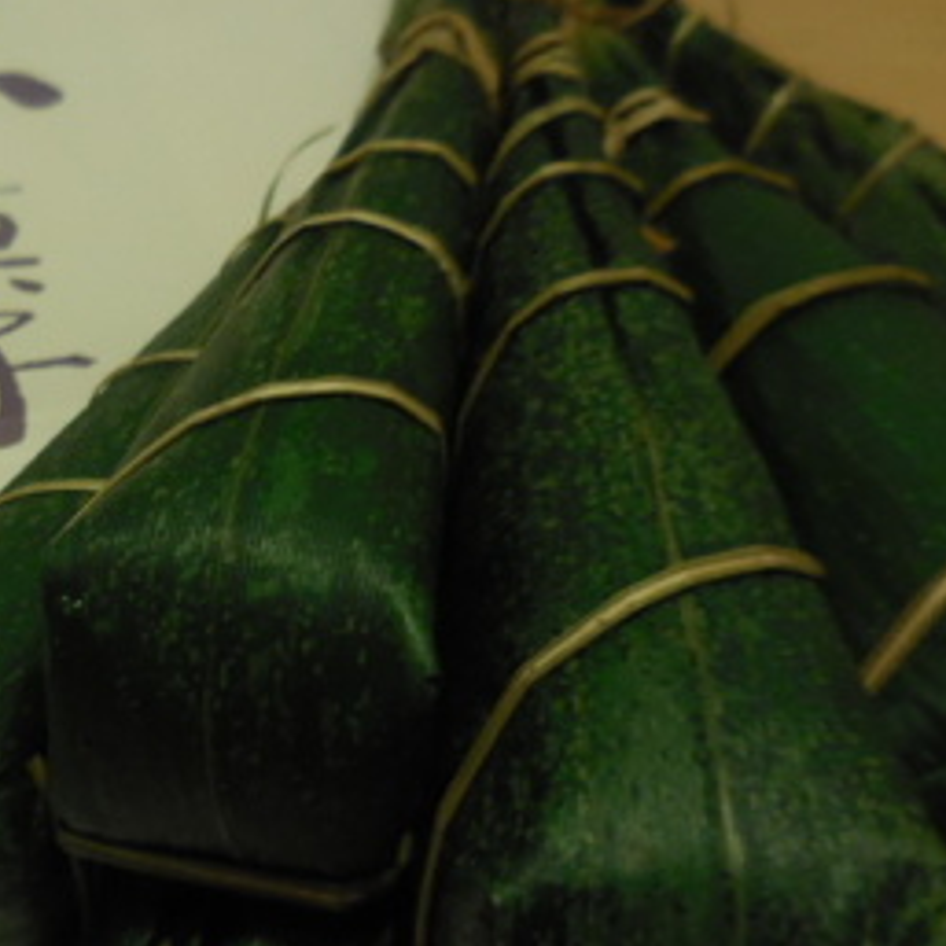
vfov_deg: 39.2
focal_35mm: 43
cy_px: 469
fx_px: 1329
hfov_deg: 37.1
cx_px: 129
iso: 400
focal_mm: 4.5
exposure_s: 1/13
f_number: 3.3
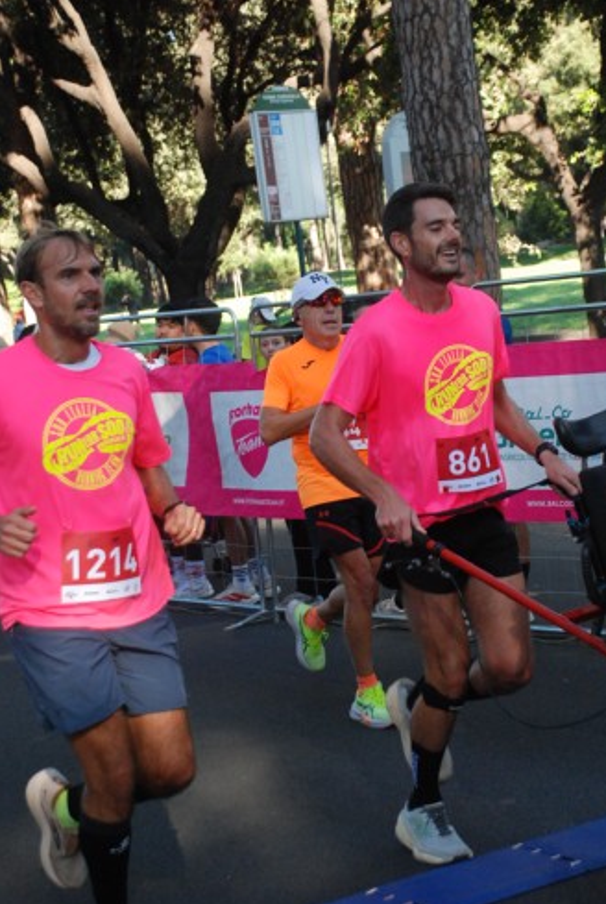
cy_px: 405
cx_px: 370
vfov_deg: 28.8
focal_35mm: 70
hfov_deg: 19.5
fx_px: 1760
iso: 1000
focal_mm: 38
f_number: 4.5
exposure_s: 1/500
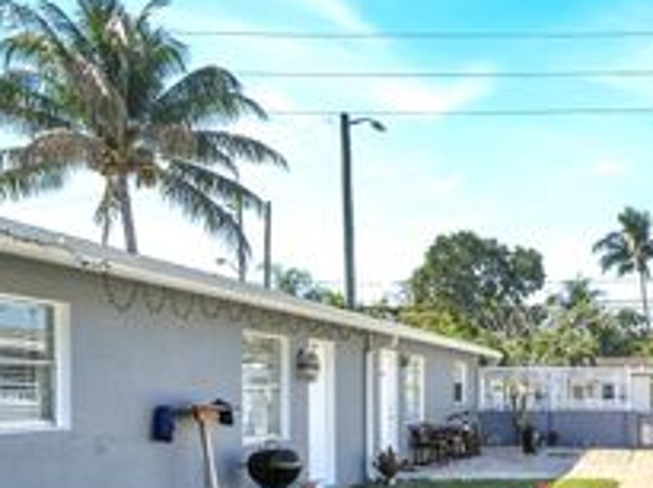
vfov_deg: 30.0
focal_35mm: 47
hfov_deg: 35.7
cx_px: 682
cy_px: 400
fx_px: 885
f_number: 11
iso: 320
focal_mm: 20
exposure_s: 1/500
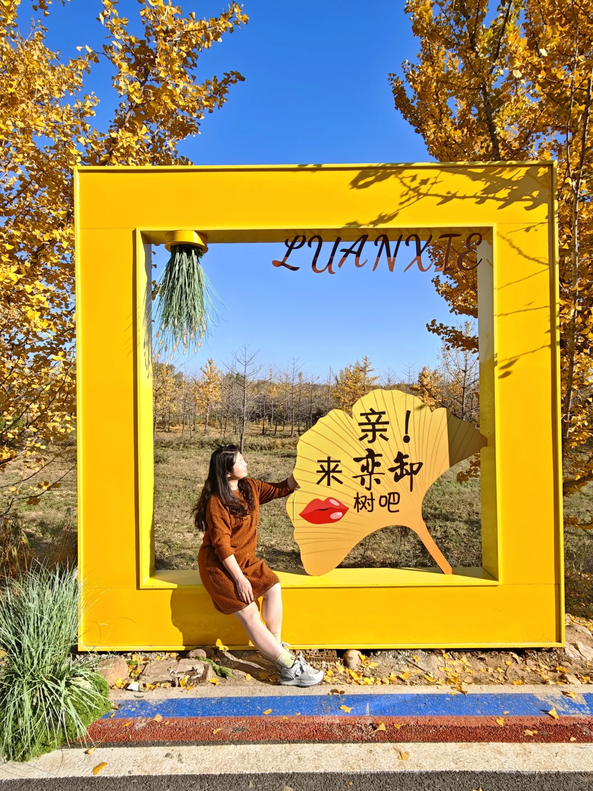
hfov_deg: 68.7
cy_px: 396
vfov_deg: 84.7
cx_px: 296
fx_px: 434
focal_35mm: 19
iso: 50
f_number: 2.2
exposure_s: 1/370
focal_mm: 2.13
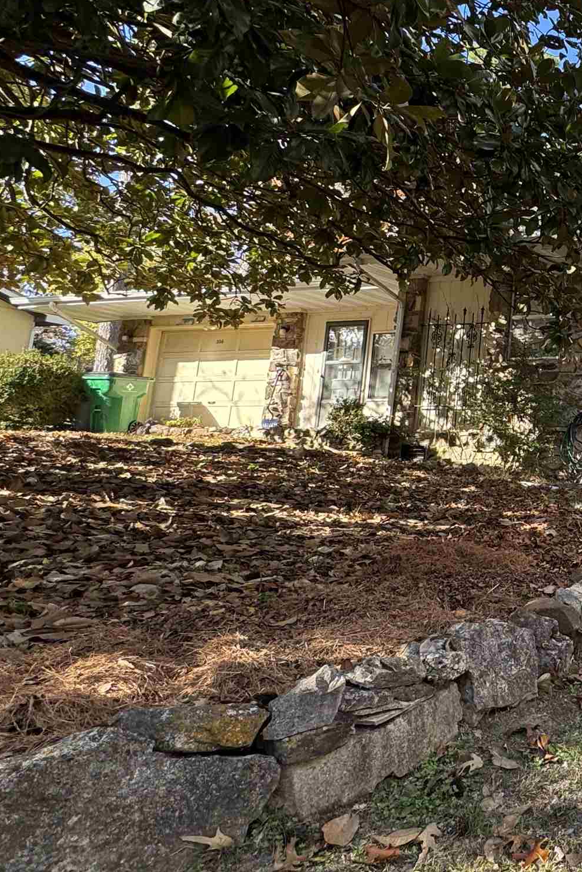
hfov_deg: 32.7
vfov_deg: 61.6
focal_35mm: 30
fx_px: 727
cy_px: 367
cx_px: 755
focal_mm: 2.22
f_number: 2.2
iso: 40
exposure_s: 1/218
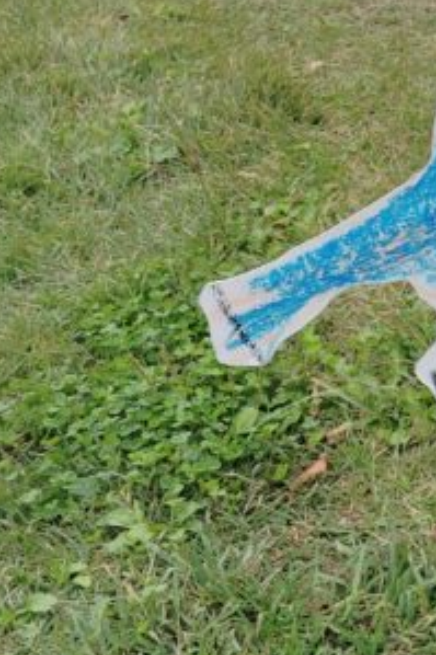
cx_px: 658
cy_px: 269
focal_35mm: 100
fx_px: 1819
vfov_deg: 20.4
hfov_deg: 12.9
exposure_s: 1/301
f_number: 1.8
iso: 50
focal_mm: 4.22
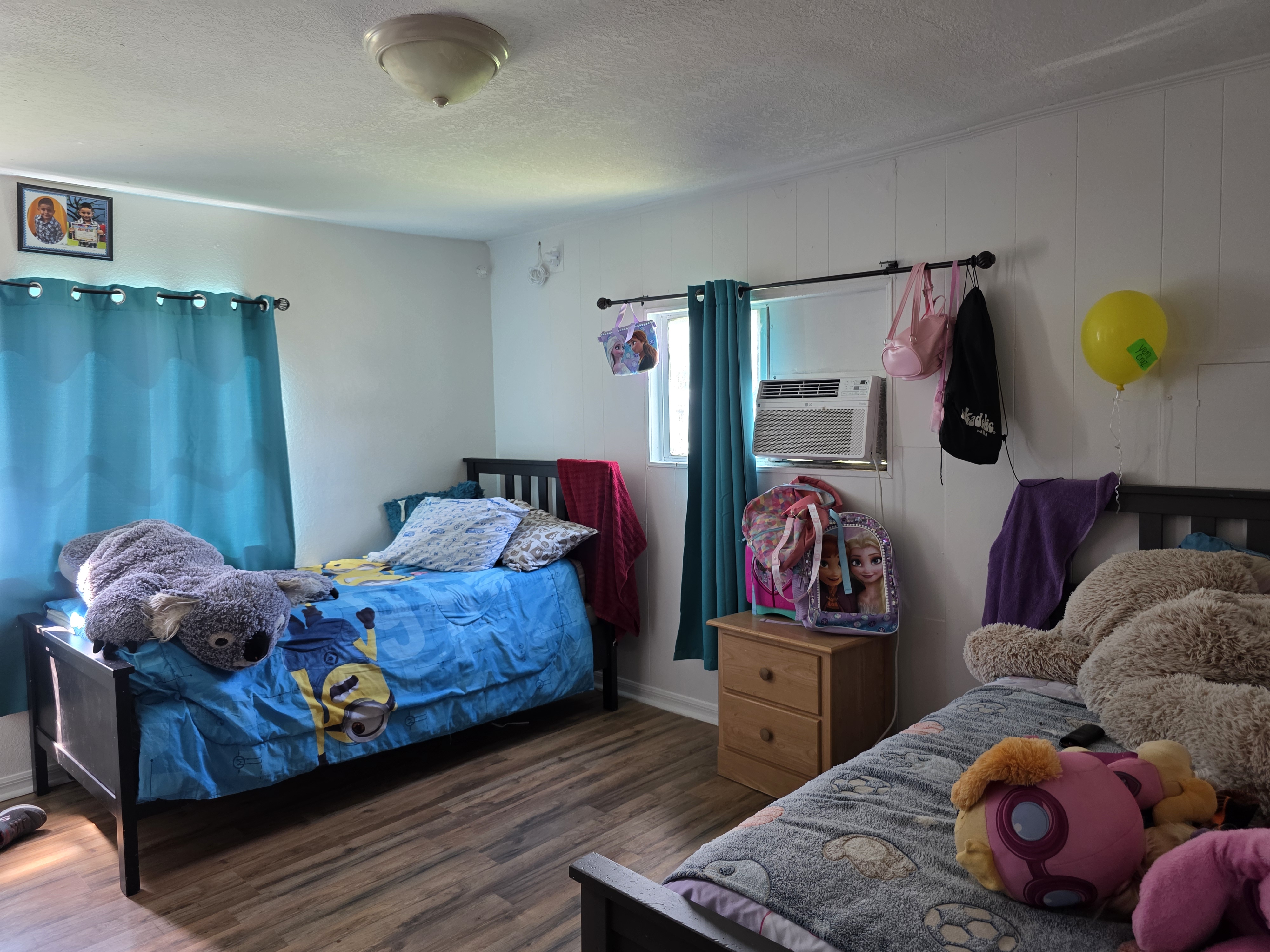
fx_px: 844
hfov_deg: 73.9
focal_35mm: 23
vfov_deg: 58.9
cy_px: 476
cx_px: 635
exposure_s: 1/50
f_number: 1.7
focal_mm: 6.3
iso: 125
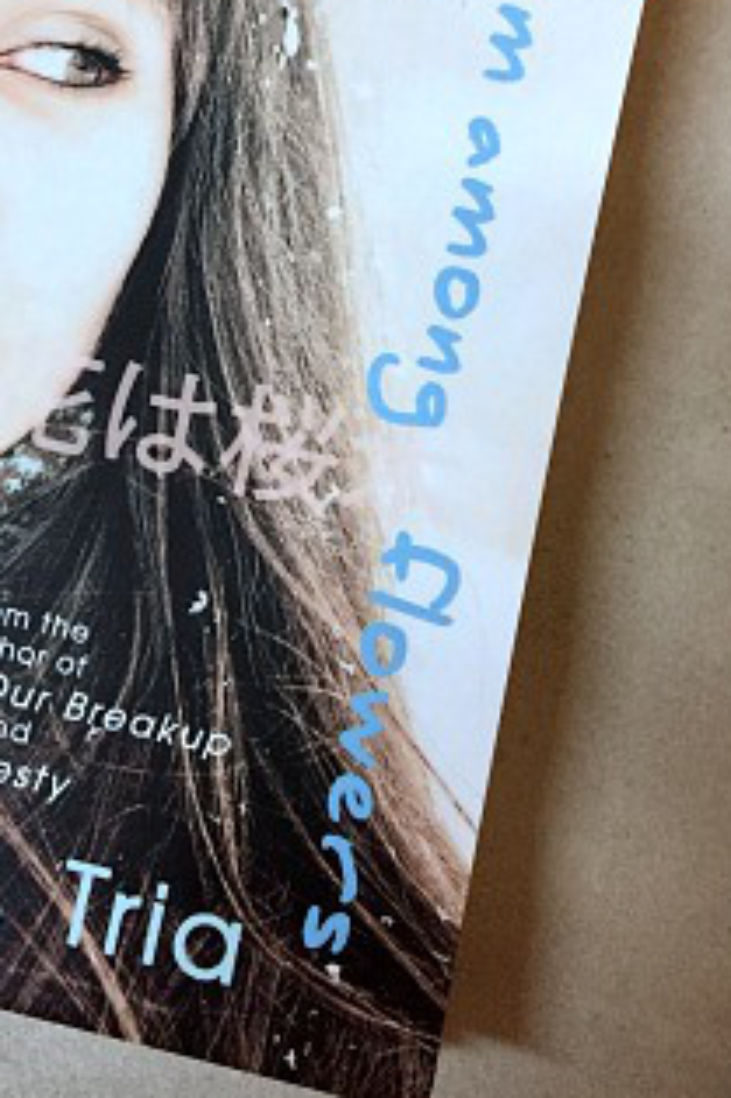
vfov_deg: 40.3
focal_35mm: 48
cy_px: 318
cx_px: 149
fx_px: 1464
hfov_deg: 27.5
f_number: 2.2
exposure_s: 1/17
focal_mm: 4.15
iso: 250
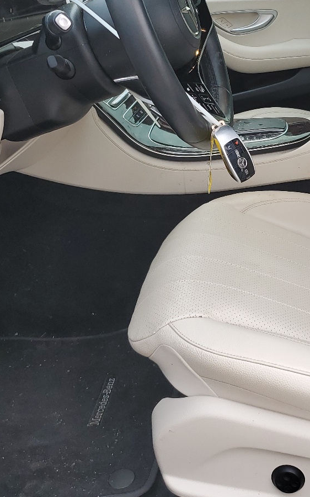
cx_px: 222
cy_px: 167
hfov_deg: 26.1
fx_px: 663
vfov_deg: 40.6
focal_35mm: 49
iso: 50
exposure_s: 1/204
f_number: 1.5
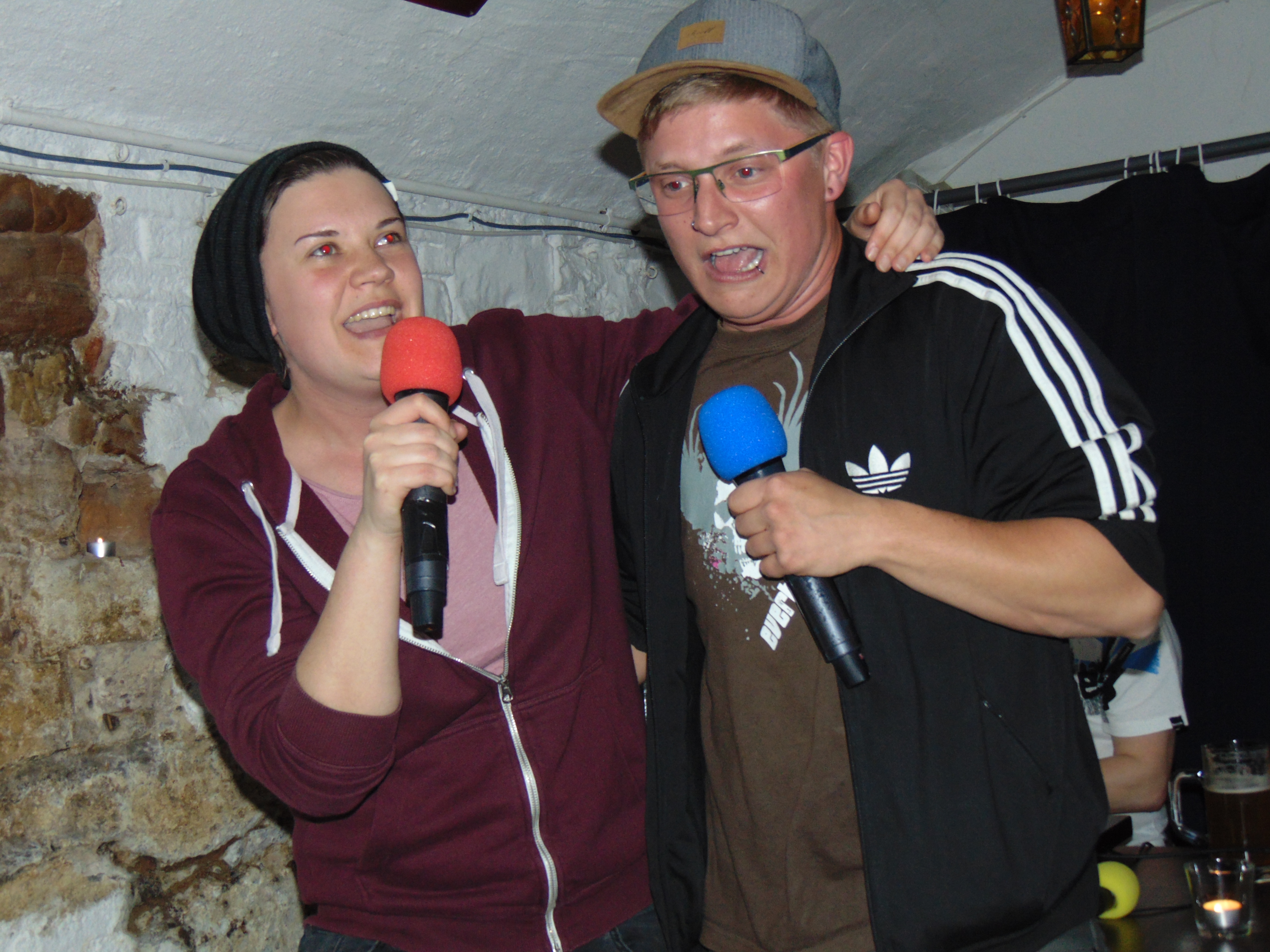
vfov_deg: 29.1
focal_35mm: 50
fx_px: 1834
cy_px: 476
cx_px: 635
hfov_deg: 38.2
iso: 200
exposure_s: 1/60
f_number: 3.5
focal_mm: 9
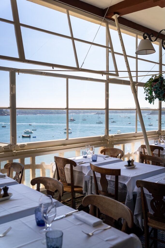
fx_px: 238
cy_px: 124
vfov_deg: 55.0
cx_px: 82
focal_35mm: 35
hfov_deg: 38.3
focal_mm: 34.6
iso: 100
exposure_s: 1/50
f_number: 4.5
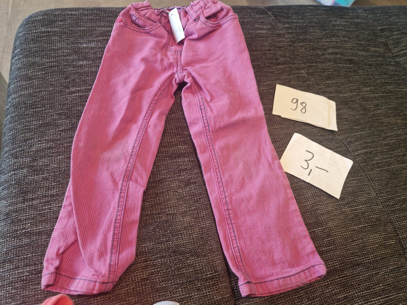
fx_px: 270
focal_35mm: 23
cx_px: 204
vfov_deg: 58.9
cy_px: 152
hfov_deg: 73.9
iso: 50
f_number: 1.8
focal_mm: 5.4
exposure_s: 1/100
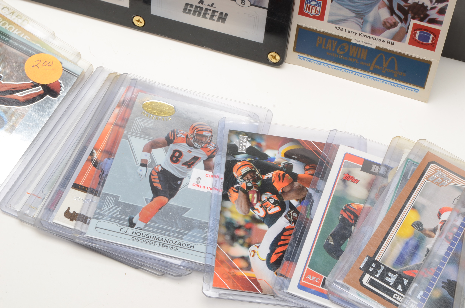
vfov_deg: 16.5
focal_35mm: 82
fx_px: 1063
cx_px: 232
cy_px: 154
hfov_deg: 24.7
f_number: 22
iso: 100
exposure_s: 1/160
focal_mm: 55
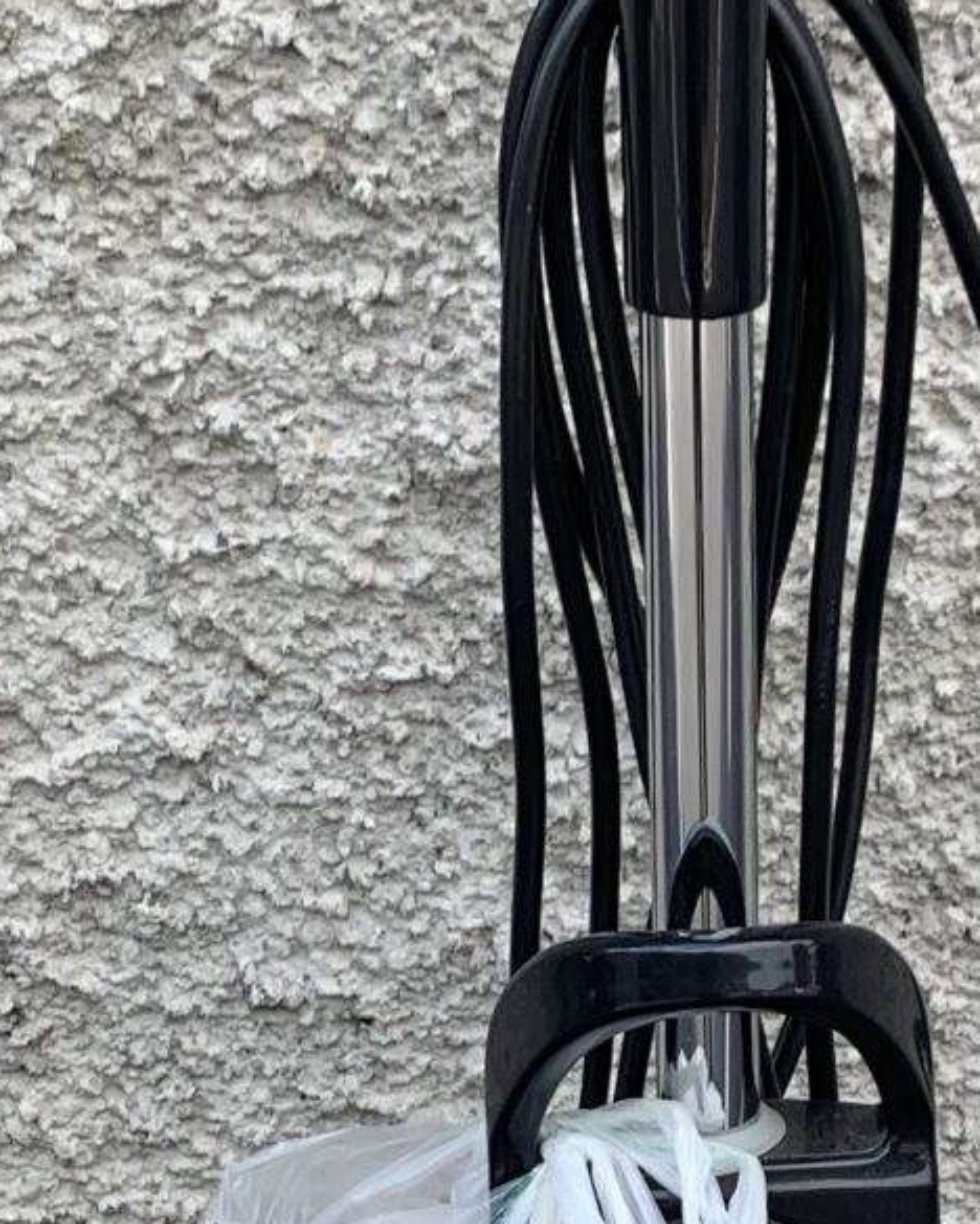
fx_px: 4024
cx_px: 743
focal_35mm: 111
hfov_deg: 13.8
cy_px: 1431
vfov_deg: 16.6
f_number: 1.8
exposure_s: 1/459
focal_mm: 4.25
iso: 25
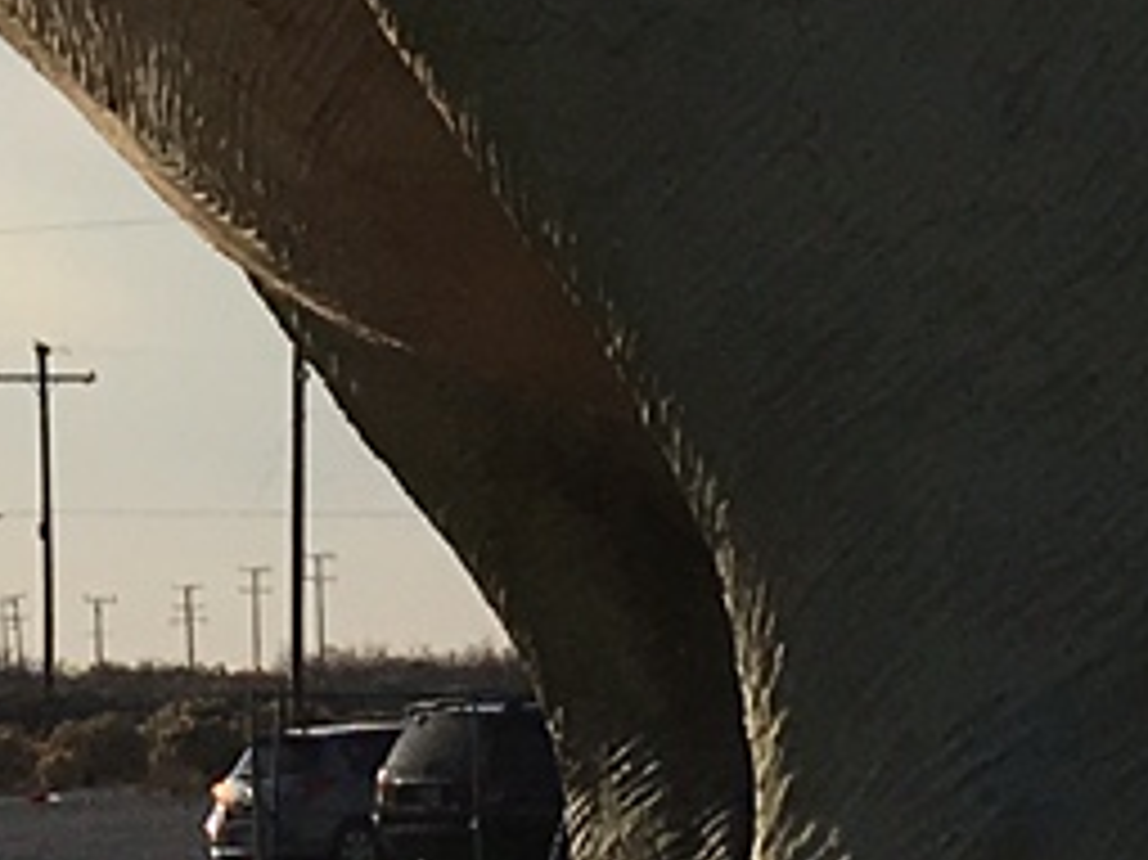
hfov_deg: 8.5
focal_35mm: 229
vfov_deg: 6.1
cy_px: -1567
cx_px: -396
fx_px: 7591
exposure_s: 1/4525
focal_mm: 4.15
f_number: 2.2
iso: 25
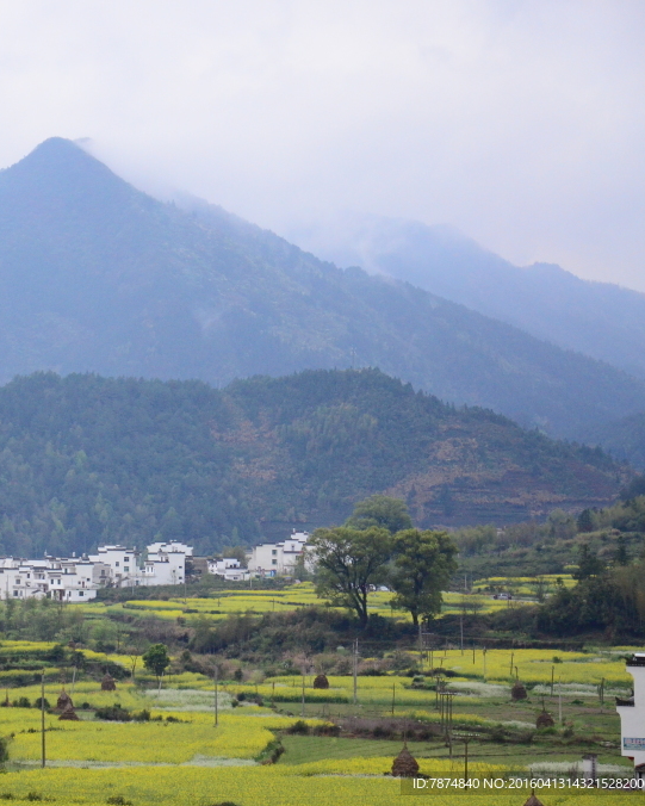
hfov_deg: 10.3
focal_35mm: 149
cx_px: 66
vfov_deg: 12.9
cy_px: 403
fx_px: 3555
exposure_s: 1/2000
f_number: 5.3
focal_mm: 70
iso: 2000
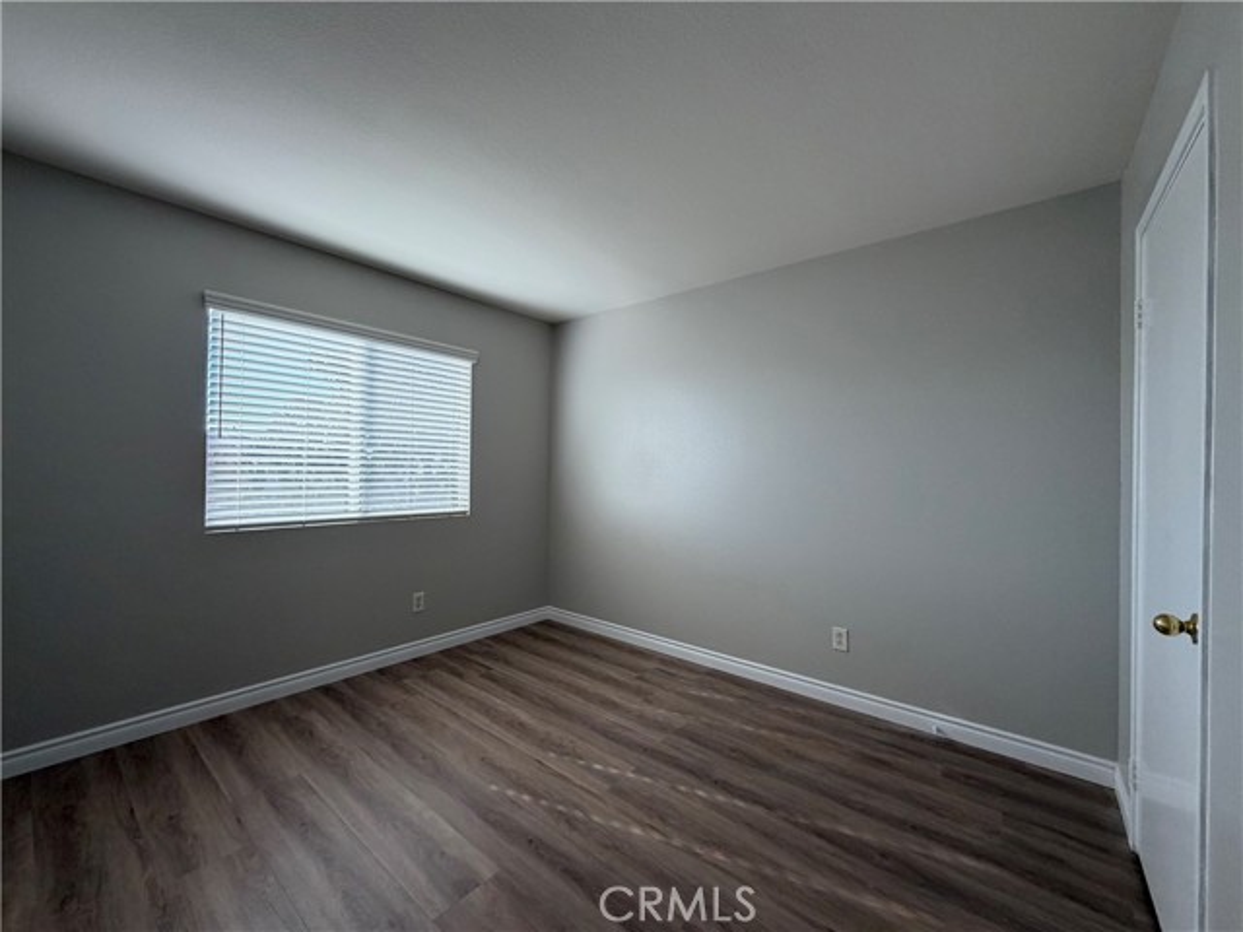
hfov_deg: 102.1
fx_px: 503
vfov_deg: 85.7
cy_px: 466
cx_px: 622
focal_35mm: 14
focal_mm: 2.22
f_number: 2.2
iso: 100
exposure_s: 1/121
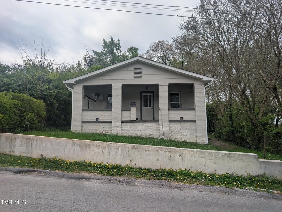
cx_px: 141
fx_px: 196
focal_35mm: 24
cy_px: 106
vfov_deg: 56.9
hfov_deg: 71.5
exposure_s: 1/1418
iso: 20
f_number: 1.68
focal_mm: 6.9
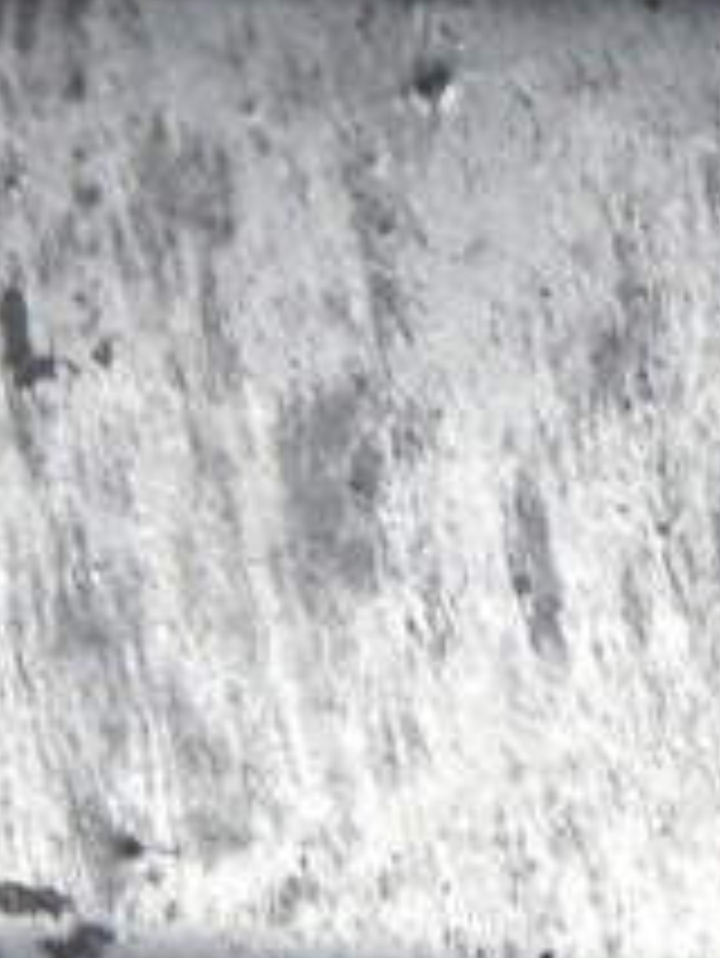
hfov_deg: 3.4
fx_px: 12163
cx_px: 1364
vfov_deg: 4.5
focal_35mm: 439
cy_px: 571
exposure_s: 1/8
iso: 200
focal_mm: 19.2
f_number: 3.6
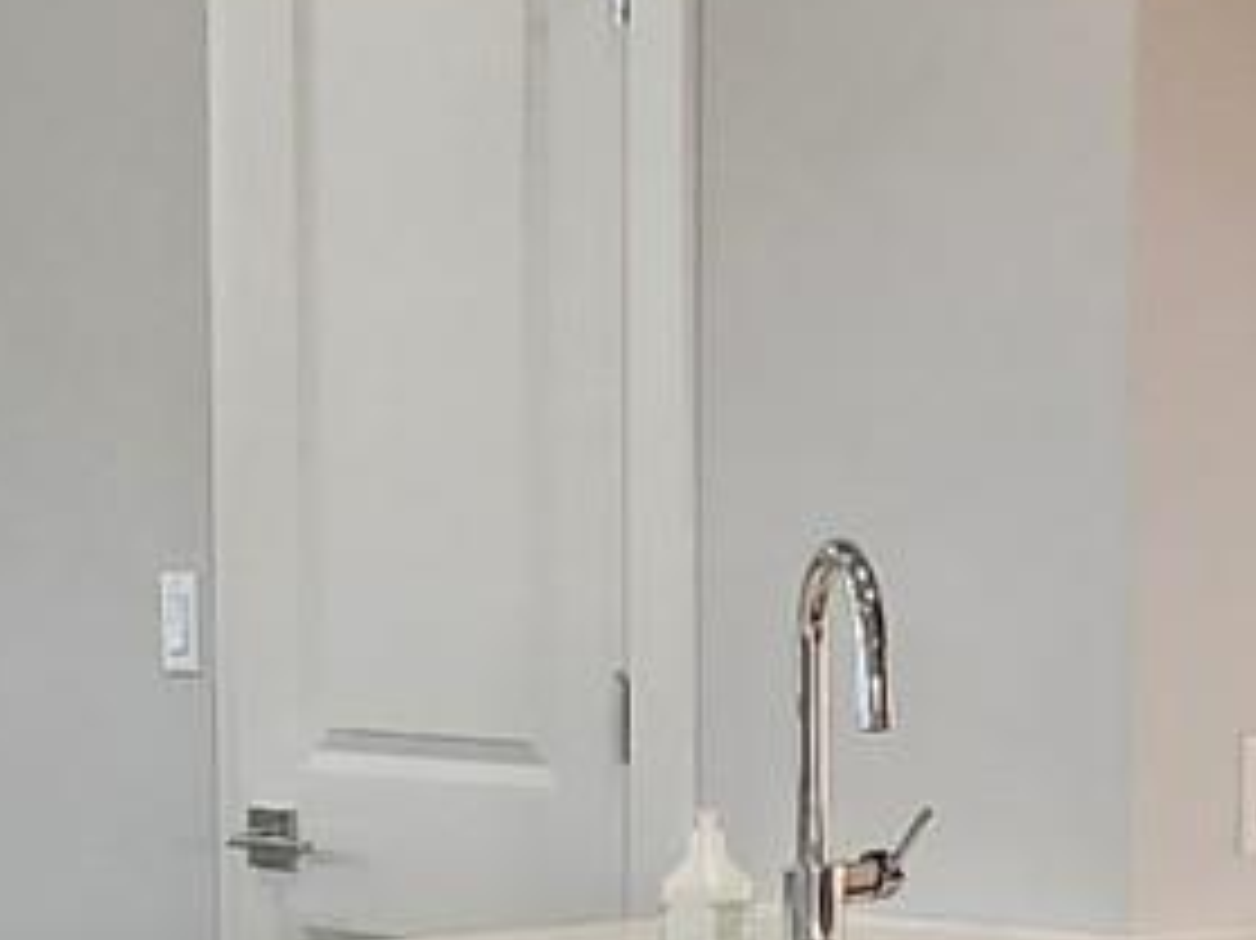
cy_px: 1304
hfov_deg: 11.7
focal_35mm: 169
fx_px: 6129
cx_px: 261
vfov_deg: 8.6
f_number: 1.8
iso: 100
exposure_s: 1/120
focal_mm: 6.4
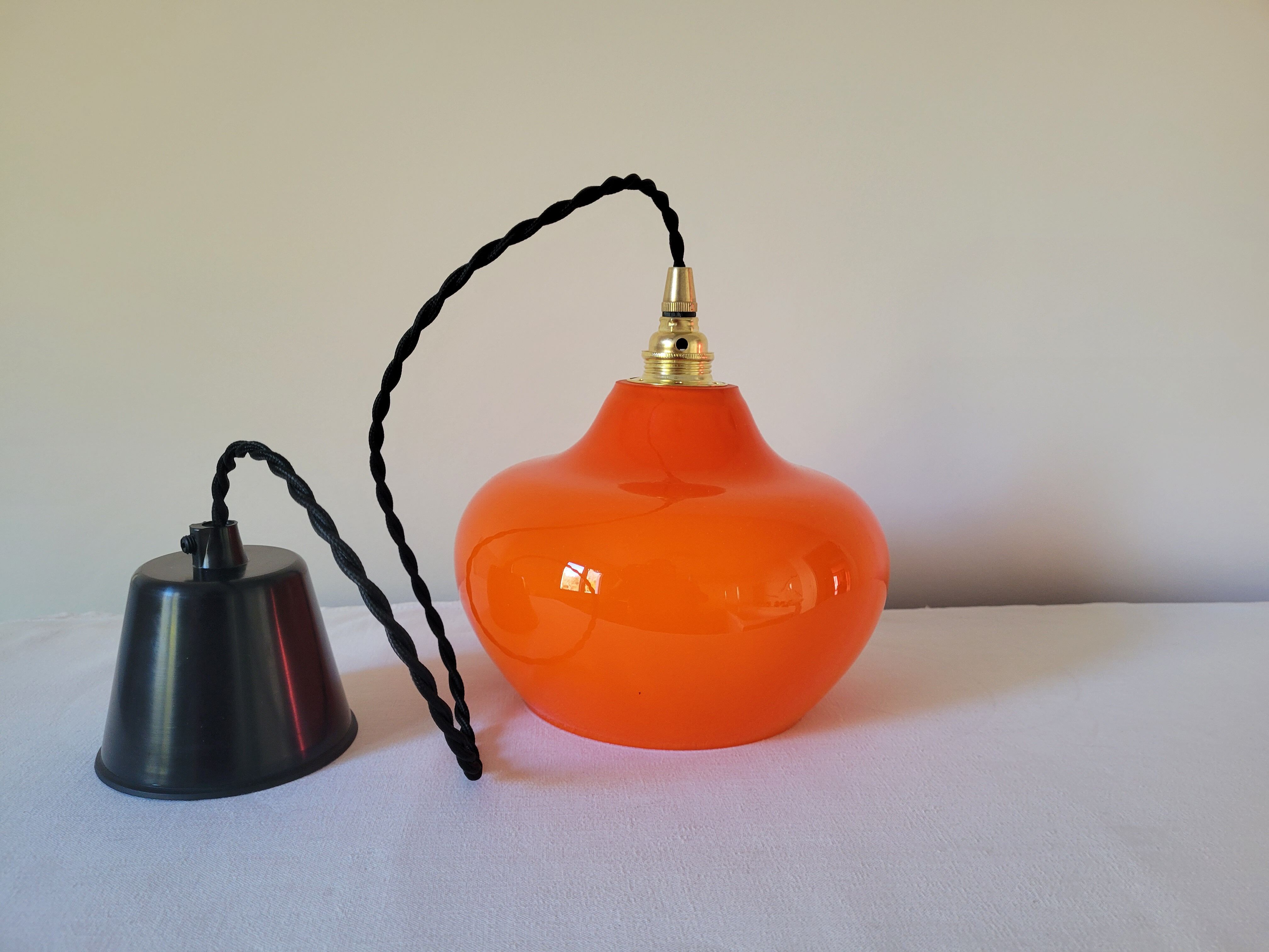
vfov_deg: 53.1
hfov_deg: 67.3
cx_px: 634
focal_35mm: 26
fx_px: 953
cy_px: 476
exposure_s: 1/100
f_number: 1.8
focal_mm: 5.4
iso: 250
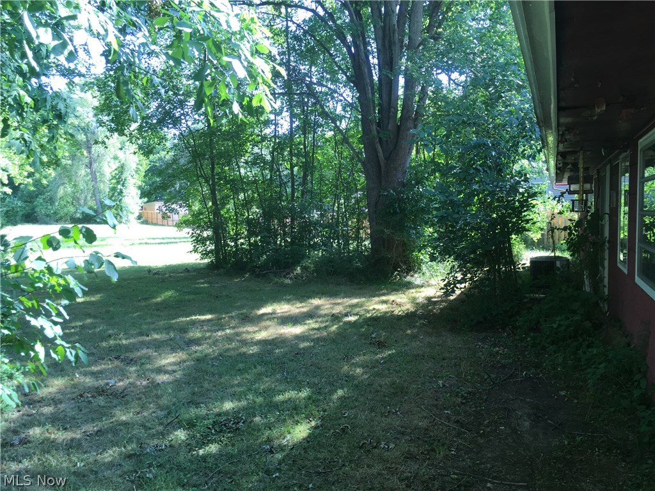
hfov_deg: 61.7
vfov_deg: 48.2
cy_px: 246
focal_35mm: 29
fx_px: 549
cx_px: 328
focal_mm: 4.15
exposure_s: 1/120
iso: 32
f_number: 2.2
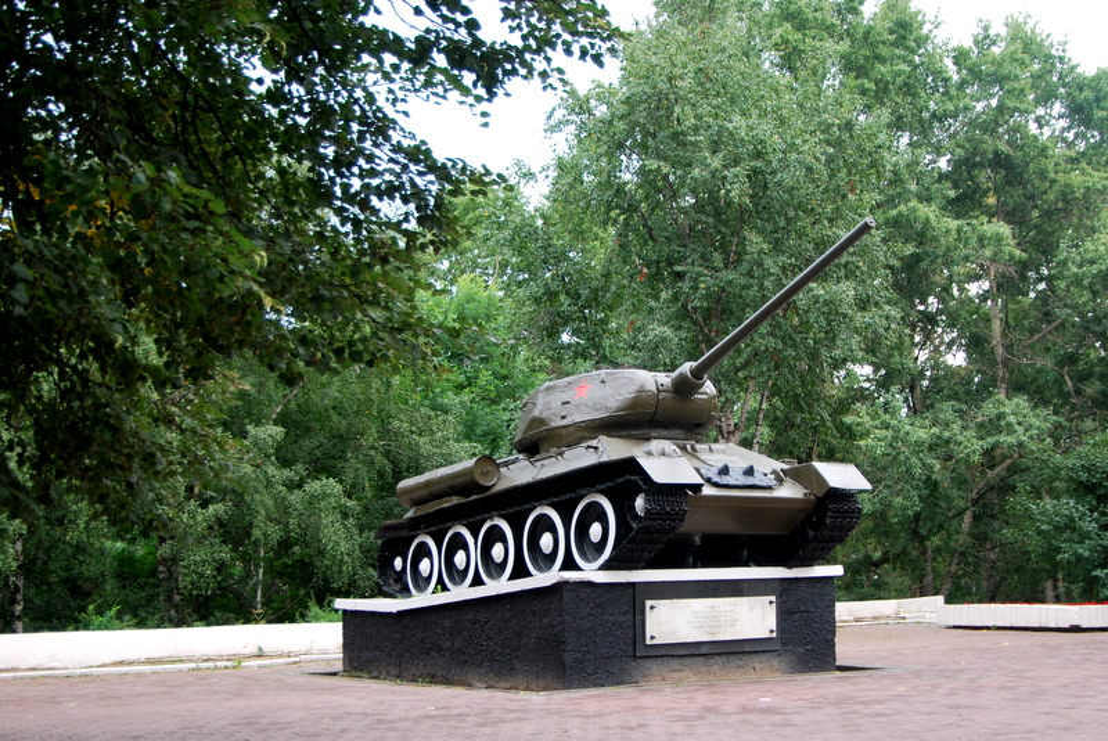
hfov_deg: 46.4
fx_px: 1294
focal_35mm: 42
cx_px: 554
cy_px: 370
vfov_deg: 32.0
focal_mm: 28
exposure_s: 1/60
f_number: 4
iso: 200
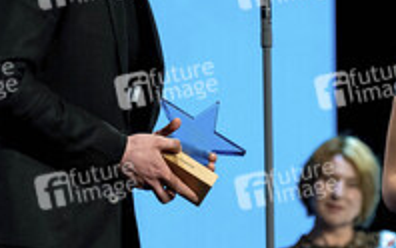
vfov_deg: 3.6
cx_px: 313
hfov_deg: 5.7
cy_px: 36
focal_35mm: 368
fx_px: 3974
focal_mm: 106
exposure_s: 1/240
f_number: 2.8
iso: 2500
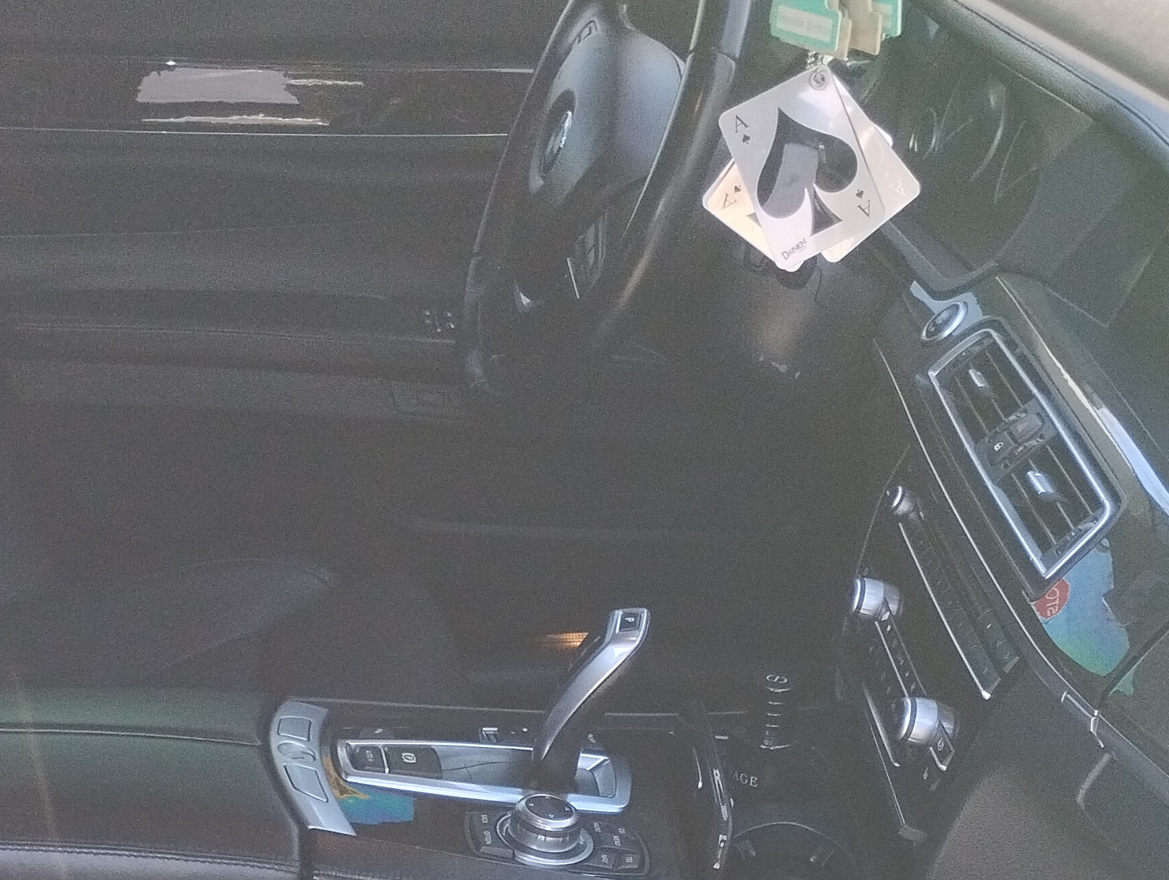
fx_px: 2232
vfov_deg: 21.0
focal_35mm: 66
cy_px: 1023
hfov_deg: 29.3
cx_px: 505
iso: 228
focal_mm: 4.26
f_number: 1.8
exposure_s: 1/120
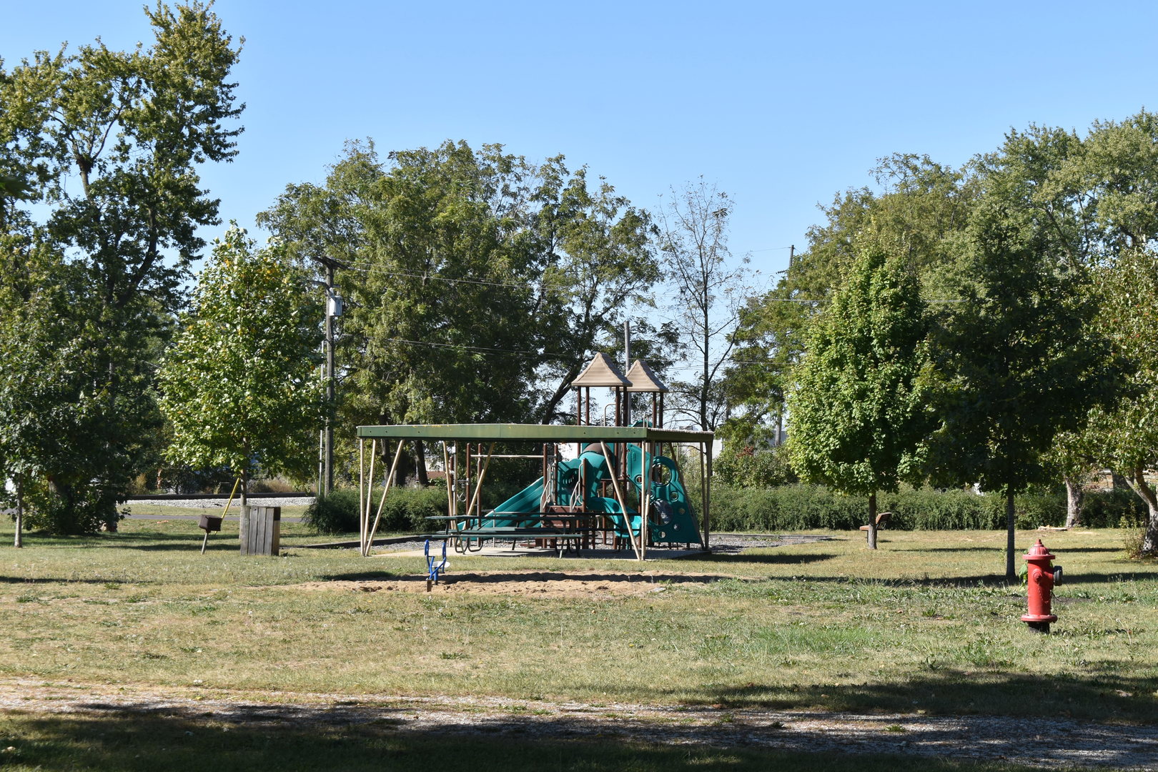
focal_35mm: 82
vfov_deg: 16.6
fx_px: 2654
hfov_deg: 24.6
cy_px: 386
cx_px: 579
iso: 160
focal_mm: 55
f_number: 8
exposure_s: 1/250
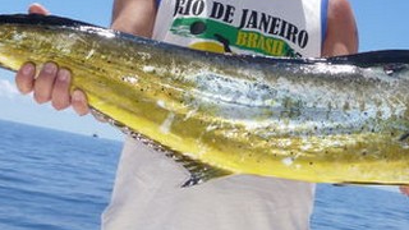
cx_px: 249
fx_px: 651
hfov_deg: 34.8
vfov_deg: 20.0
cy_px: 86
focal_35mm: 60
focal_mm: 4.9
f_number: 10
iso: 100
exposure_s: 1/160
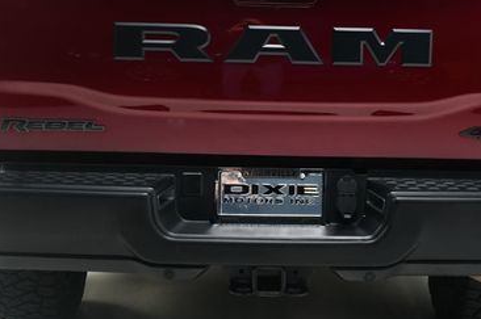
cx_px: 271
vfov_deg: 19.3
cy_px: 91
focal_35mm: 70
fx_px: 934
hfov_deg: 28.9
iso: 100
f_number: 11
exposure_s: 1/160
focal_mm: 27
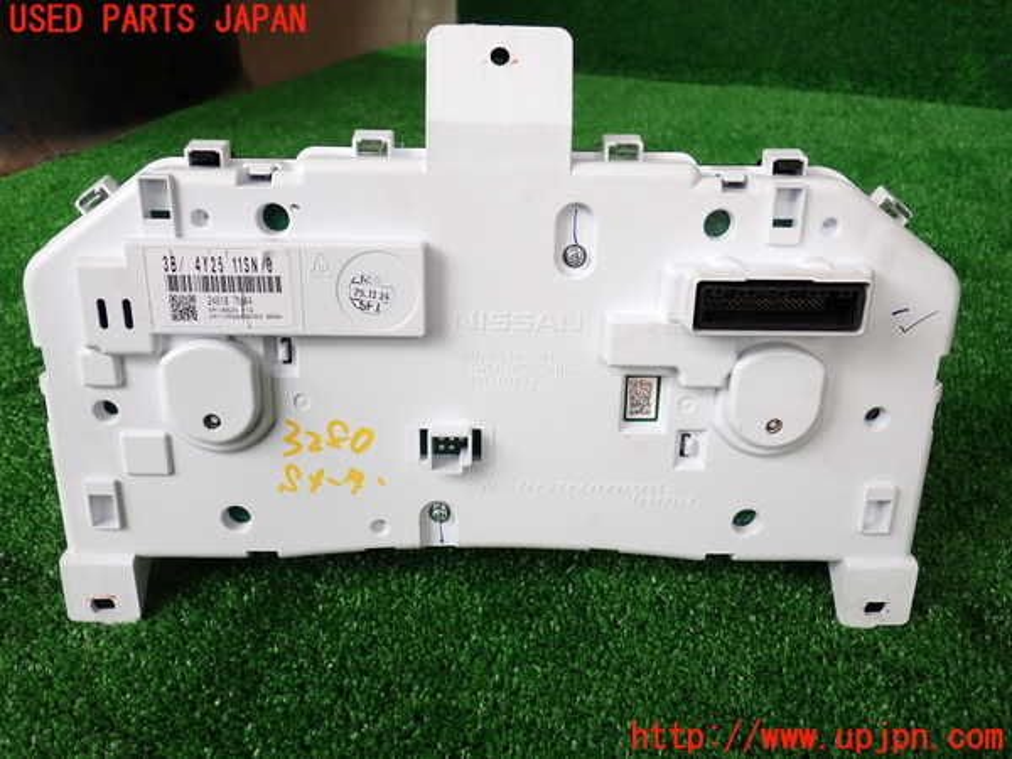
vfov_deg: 46.8
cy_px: 380
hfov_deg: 60.0
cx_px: 506
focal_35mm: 30
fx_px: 877
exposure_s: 1/200
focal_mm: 5.4
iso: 100
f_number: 2.3
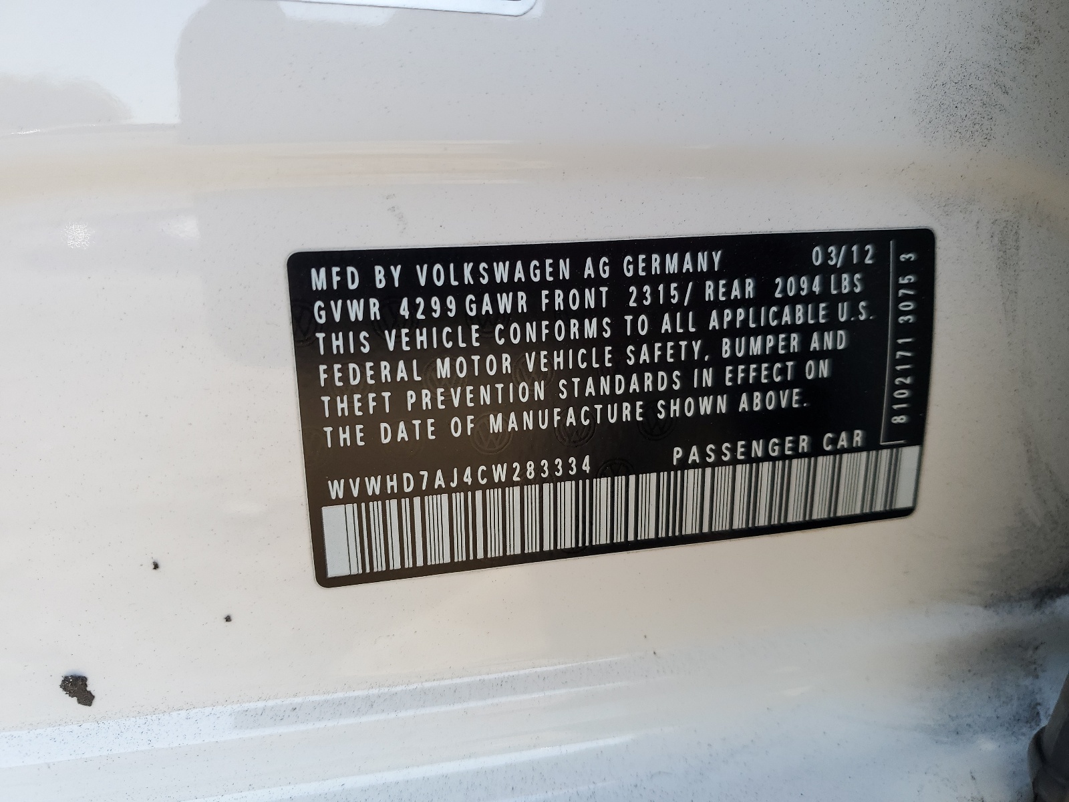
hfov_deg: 67.3
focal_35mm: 26
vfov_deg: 53.1
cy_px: 401
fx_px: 803
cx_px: 534
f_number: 1.5
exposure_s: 1/556
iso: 50
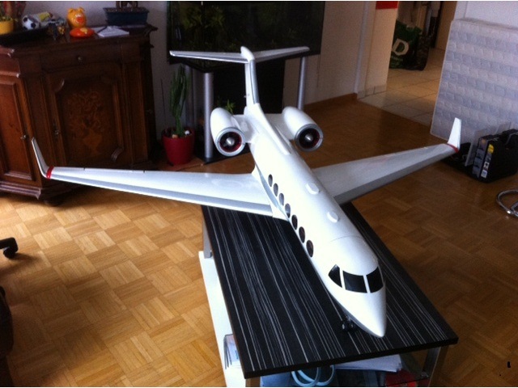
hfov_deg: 52.6
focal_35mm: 35
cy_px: 194
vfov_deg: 40.7
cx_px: 259
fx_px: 524
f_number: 2.8
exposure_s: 1/15
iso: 200
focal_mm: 3.85
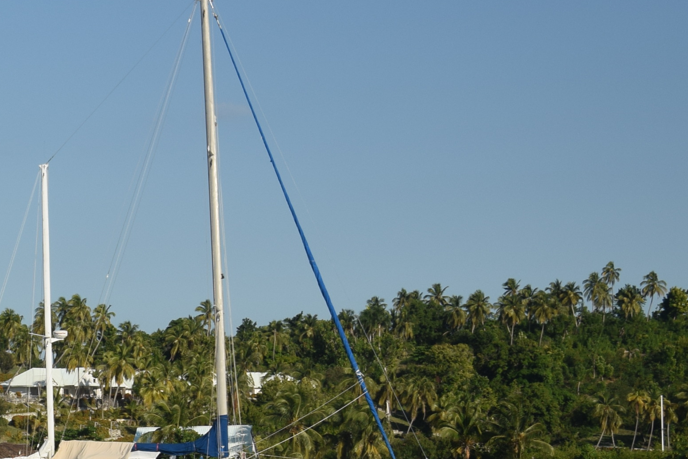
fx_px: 2485
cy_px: 487
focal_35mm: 130
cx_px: -3
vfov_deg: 10.4
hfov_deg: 15.5
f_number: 9
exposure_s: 1/320
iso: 200
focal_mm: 30
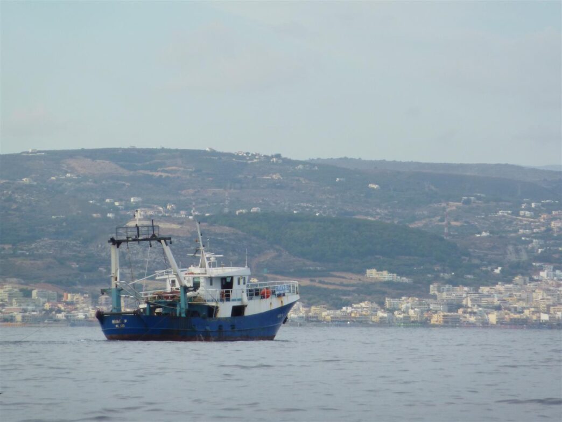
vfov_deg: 5.0
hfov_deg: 6.6
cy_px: 211
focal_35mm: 300
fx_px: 4871
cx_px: 281
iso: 160
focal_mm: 49.2
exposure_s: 1/500
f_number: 4.9
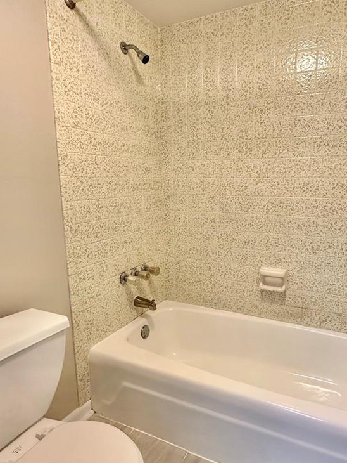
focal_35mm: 23
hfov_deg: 58.5
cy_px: 233
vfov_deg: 73.9
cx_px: 206
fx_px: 307
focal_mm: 2.22
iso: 160
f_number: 2.2
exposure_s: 1/60
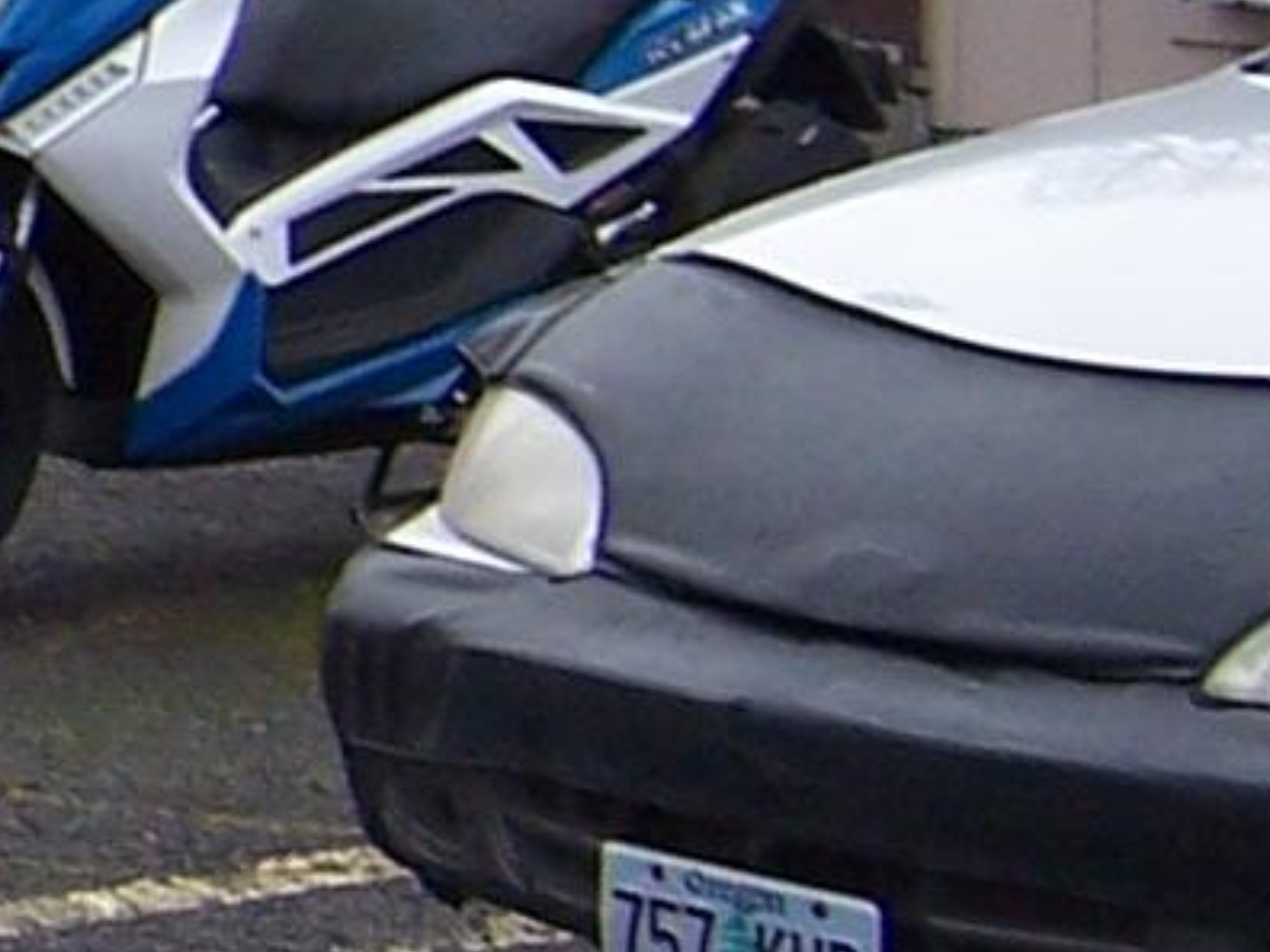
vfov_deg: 7.6
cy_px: -314
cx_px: -2351
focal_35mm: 192
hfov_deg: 8.7
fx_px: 7044
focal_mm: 5.5
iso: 80
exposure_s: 1/180
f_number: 3.4
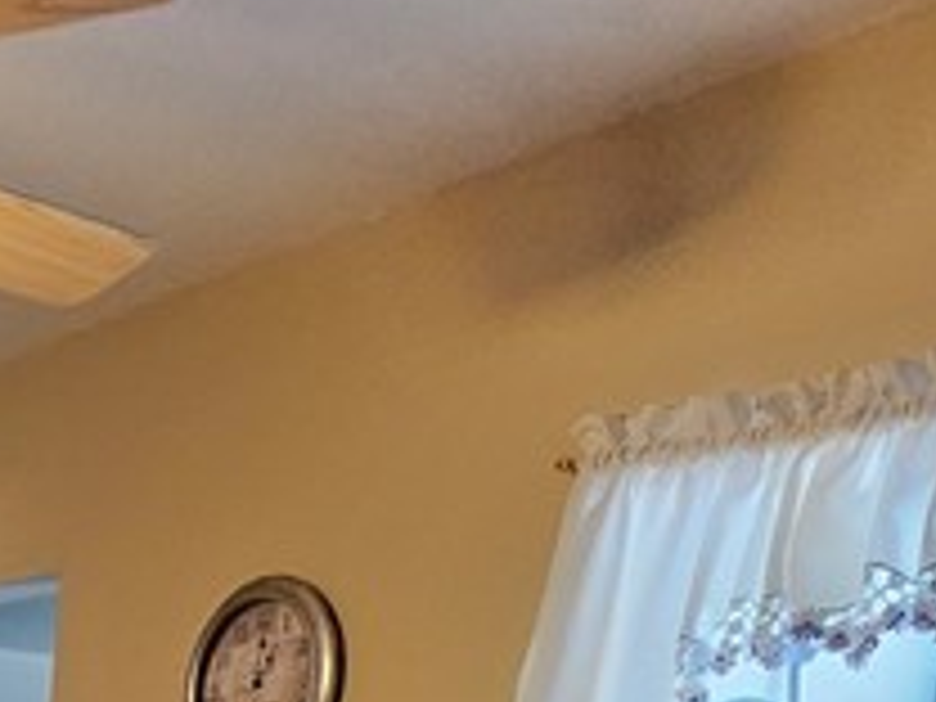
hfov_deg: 25.4
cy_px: 1224
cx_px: -333
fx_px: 1731
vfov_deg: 18.5
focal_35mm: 64
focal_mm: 2.2
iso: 200
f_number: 2.2
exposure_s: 1/60
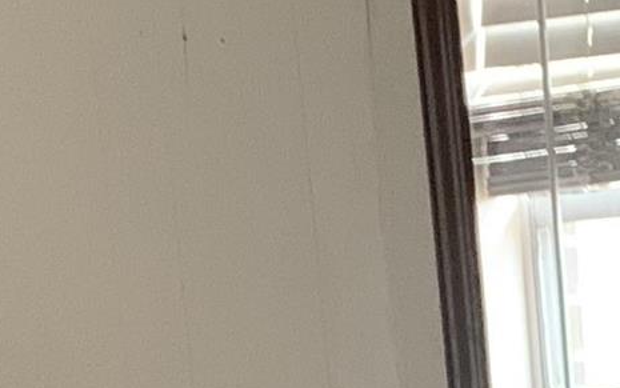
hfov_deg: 11.4
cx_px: 609
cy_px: 788
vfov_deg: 7.0
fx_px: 3076
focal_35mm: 182
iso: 400
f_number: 1.8
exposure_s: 1/34
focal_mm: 4.25
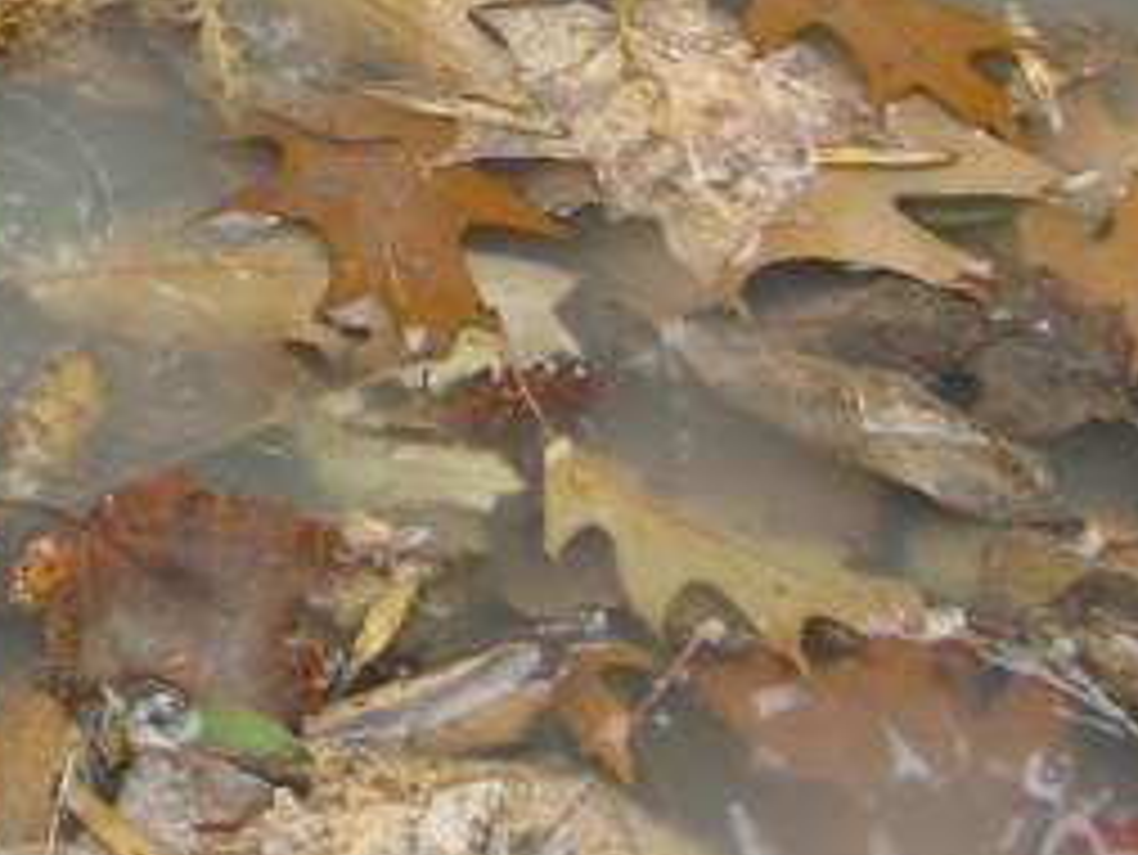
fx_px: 5262
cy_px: -81
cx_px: 29
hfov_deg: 12.2
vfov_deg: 9.2
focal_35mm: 160
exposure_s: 1/250
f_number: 2.8
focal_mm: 7.9
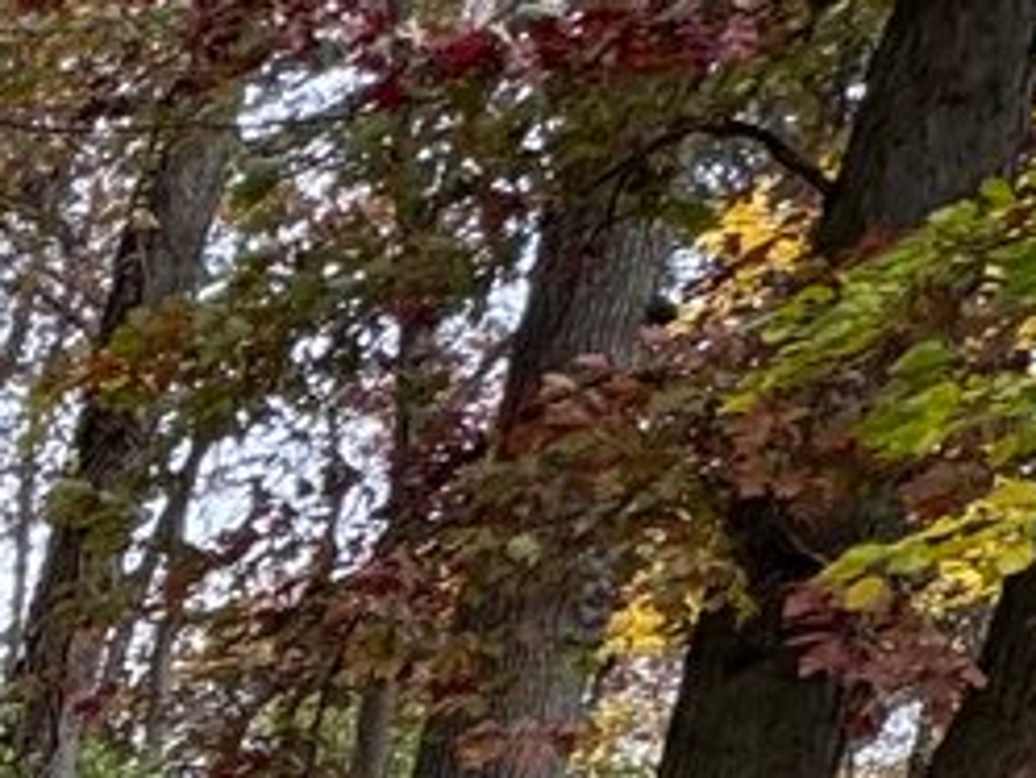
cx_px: -2078
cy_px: 1450
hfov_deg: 11.5
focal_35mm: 85
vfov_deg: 14.9
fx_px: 2545
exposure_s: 1/264
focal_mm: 2.22
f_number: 2.2
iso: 40
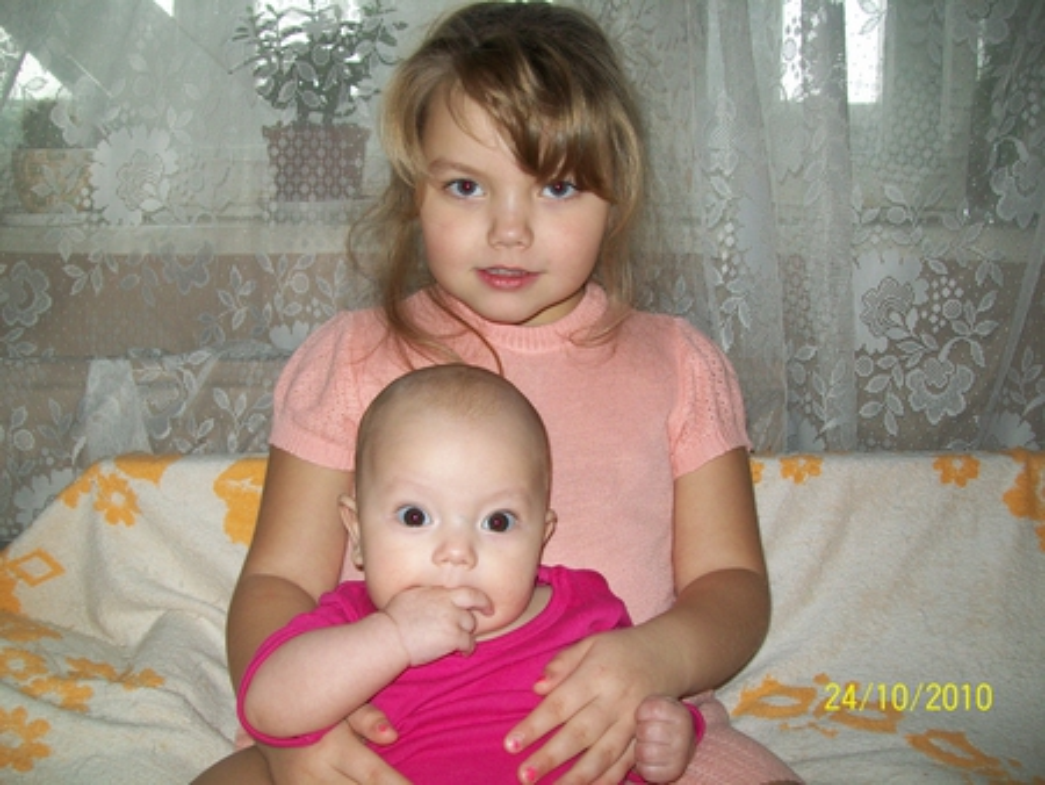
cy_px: 392
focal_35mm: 36
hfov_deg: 51.3
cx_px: 522
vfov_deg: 39.7
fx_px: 1087
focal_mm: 6
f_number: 2.7
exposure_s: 1/60
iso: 64
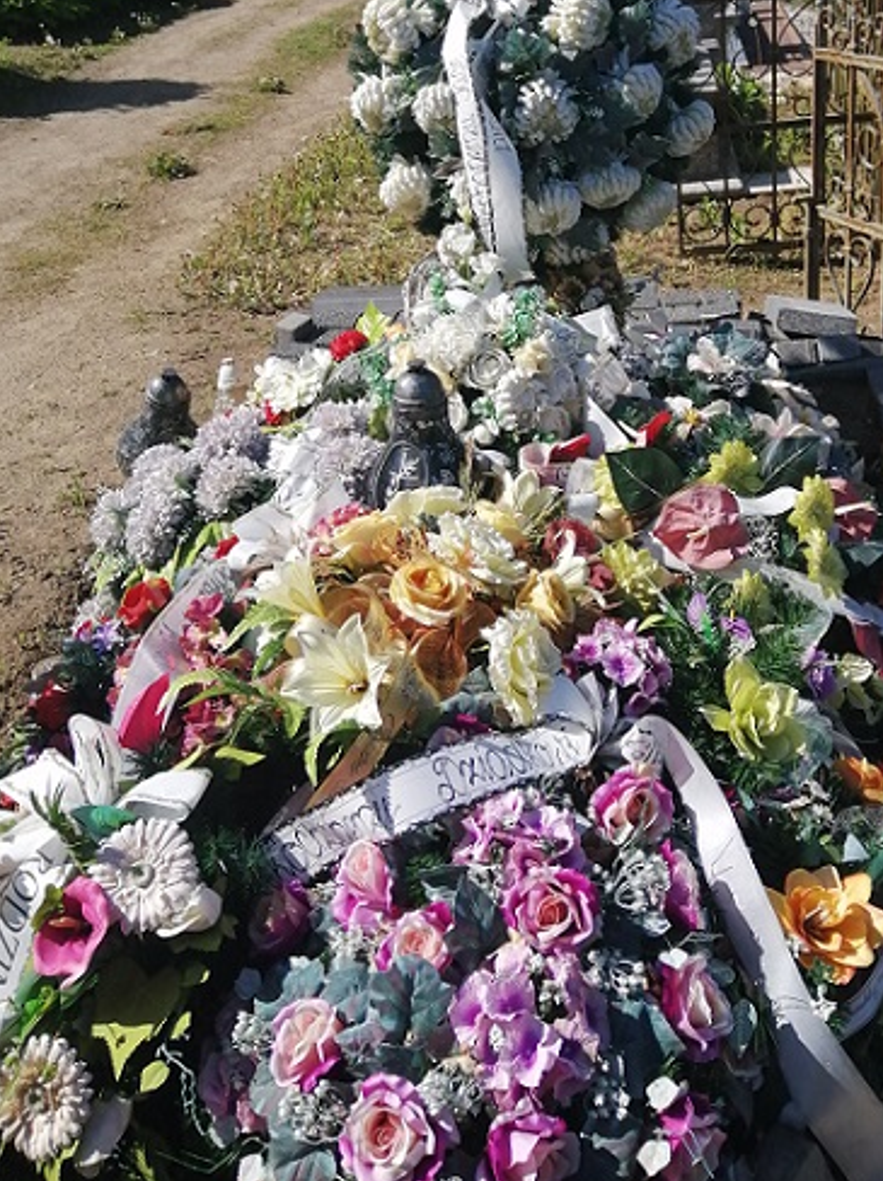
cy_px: 403
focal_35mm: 36
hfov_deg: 39.5
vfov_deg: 50.6
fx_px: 1227
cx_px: 515
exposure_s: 1/2299
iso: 50
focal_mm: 3.6
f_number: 1.8
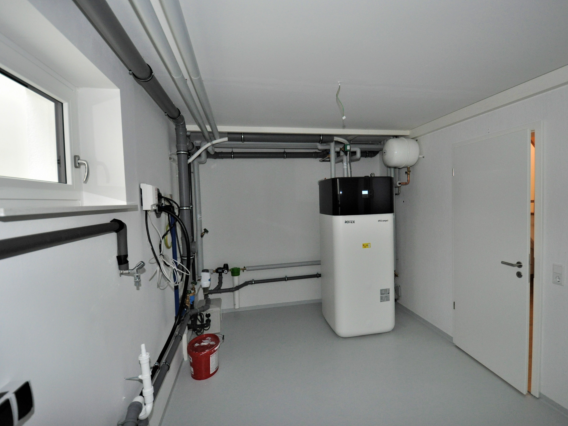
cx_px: 306
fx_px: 279
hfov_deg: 90.9
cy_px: 215
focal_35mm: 17
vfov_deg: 74.7
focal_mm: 10
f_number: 4
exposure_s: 1/60
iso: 800
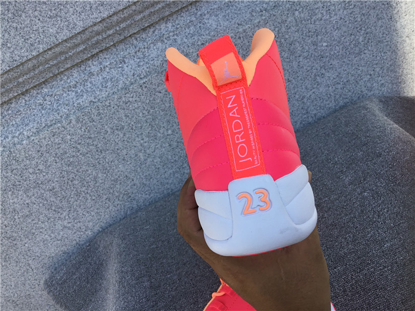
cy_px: 156
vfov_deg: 45.4
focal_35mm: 31
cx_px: 208
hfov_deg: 58.4
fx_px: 372
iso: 25
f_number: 2.4
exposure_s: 1/652
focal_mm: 3.3
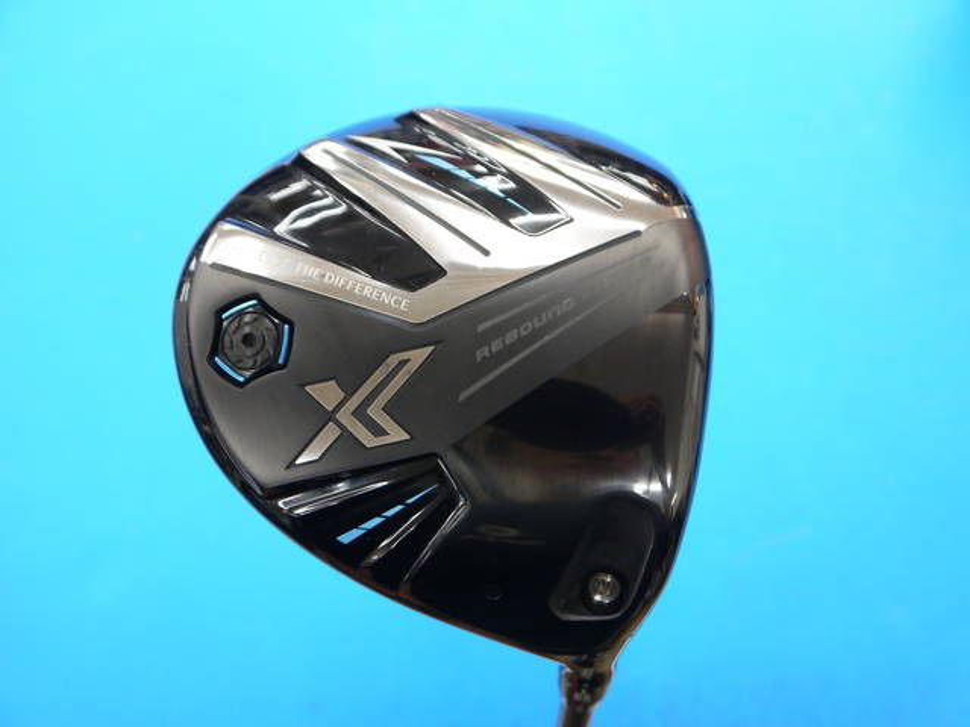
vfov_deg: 34.3
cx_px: 485
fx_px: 1177
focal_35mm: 42
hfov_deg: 44.8
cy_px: 364
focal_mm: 21
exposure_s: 1/60
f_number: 4.3
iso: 500
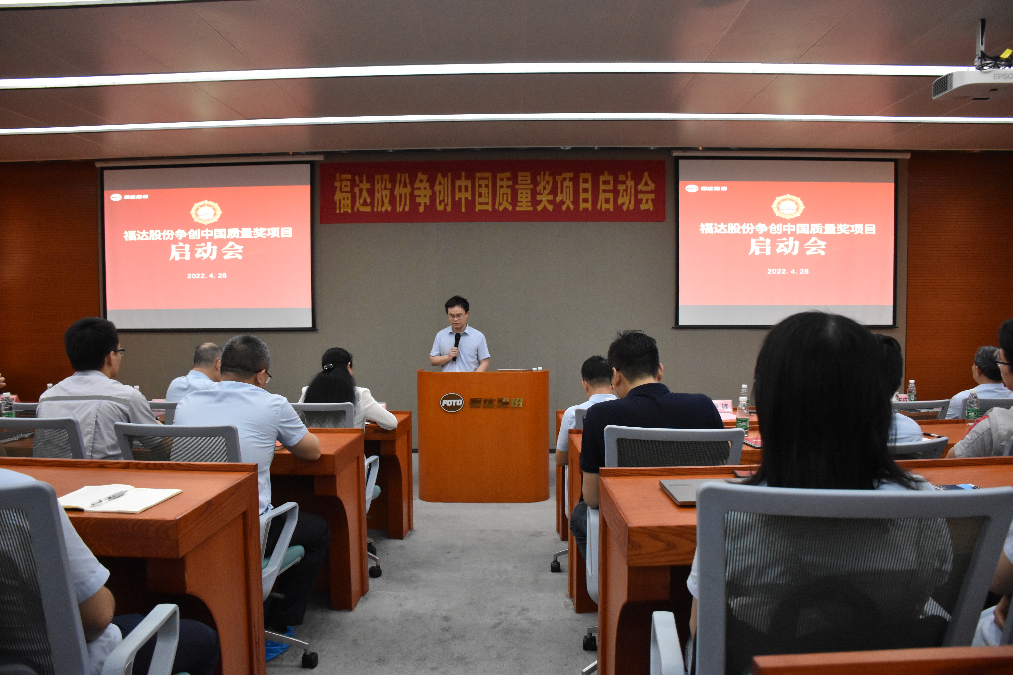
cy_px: 338
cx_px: 506
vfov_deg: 47.9
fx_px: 760
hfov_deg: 67.4
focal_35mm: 27
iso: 3200
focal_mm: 18
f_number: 4.5
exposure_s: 1/100
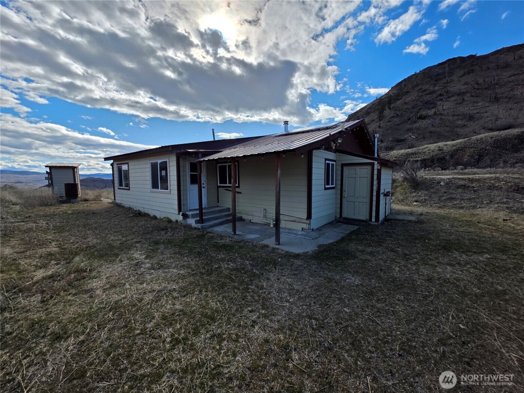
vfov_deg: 89.9
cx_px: 262
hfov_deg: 106.2
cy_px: 196
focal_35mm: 13
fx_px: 197
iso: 40
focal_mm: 2.2
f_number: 1.9
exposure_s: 1/2929
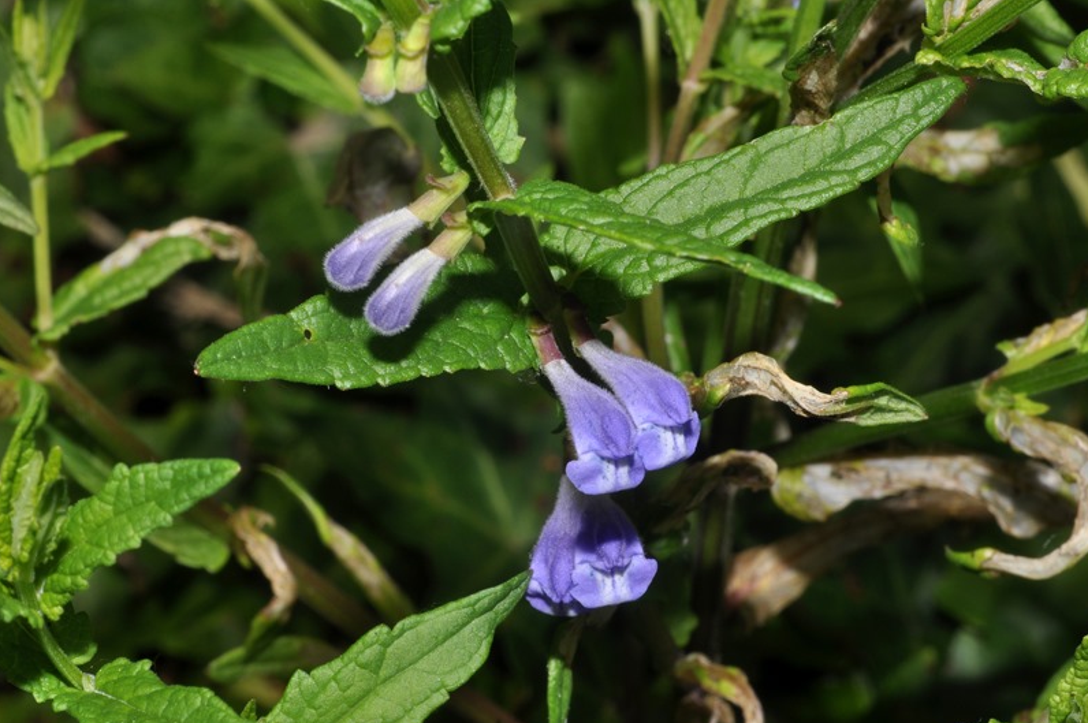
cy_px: 365
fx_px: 2928
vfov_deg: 14.1
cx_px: 556
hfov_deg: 21.0
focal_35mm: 97
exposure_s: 1/200
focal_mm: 60
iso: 200
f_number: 29
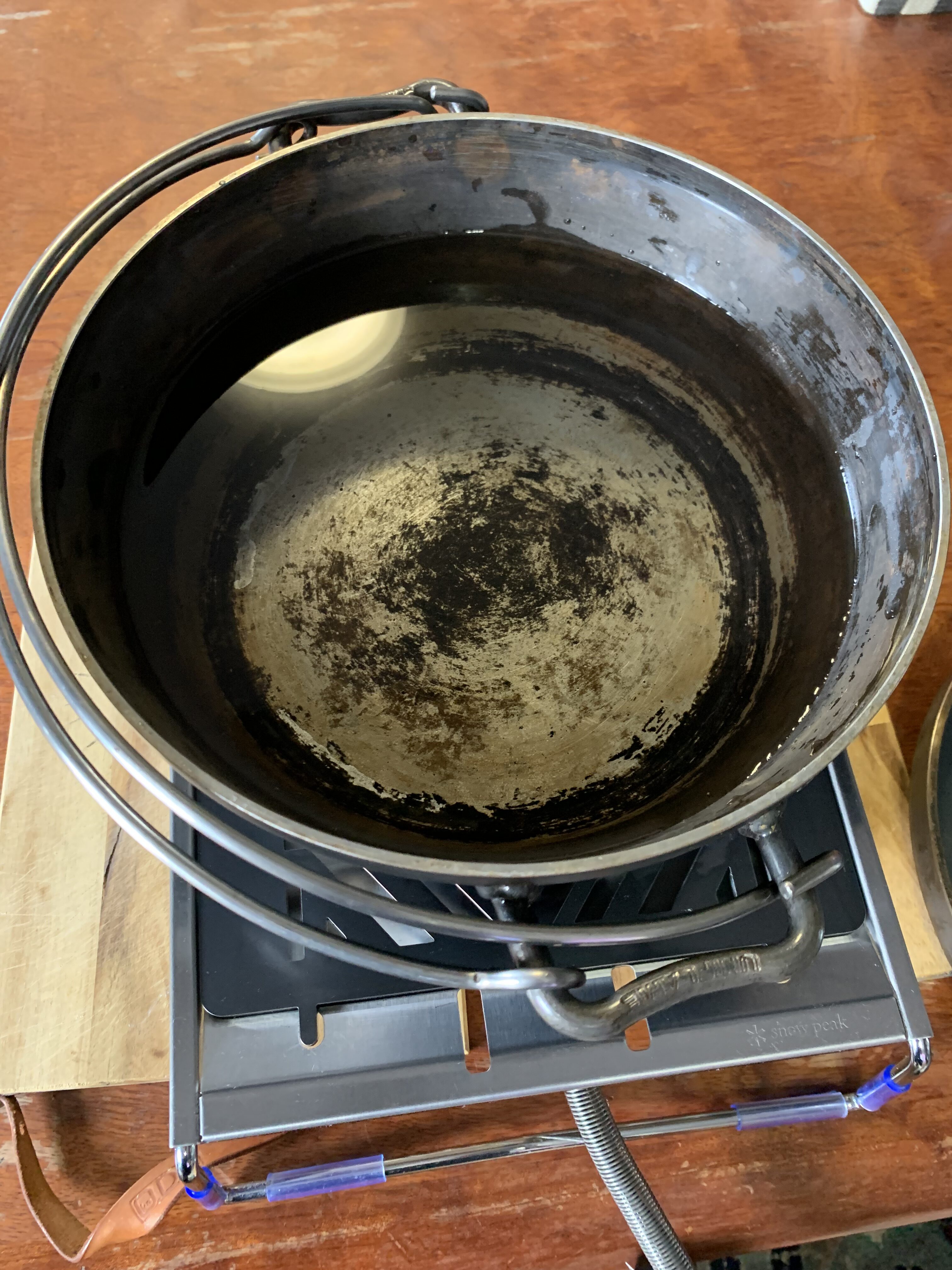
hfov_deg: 53.1
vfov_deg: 67.3
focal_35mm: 26
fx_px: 953
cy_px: 635
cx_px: 476
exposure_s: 1/38
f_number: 1.8
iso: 400
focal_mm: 4.25
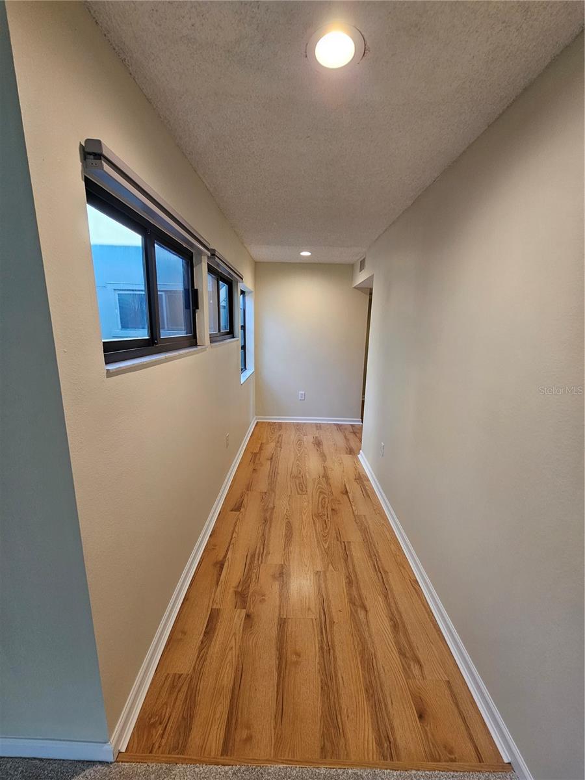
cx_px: 292
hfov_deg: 89.9
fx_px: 293
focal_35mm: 13
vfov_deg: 106.2
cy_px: 390
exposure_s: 1/60
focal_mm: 2.2
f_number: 2.2
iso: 125
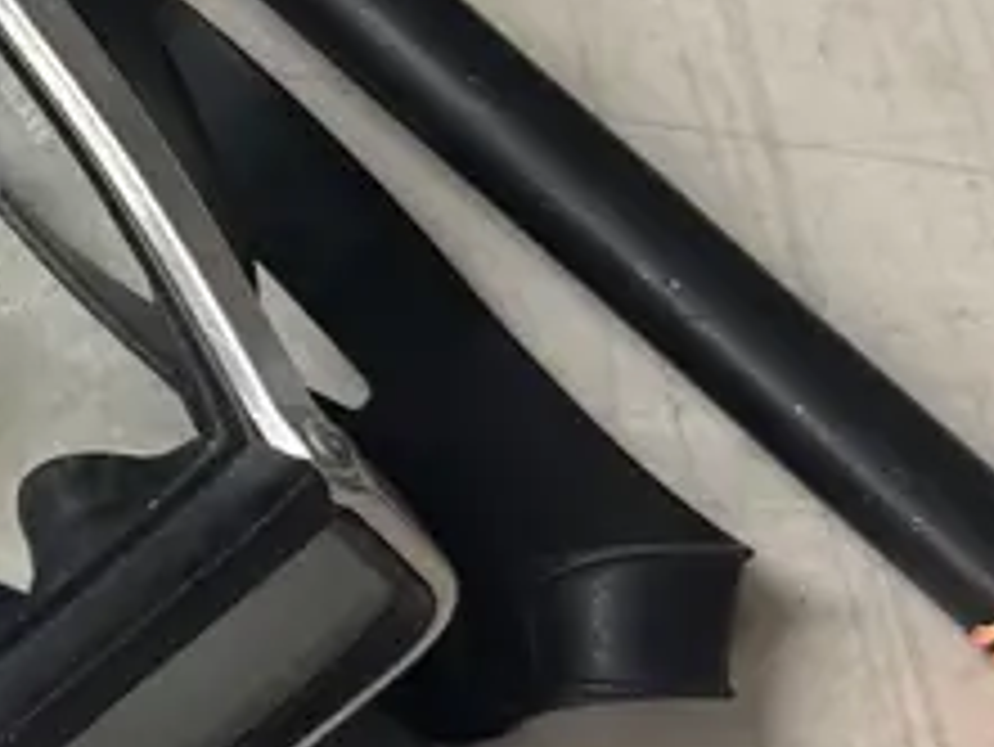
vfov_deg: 13.2
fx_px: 3189
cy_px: 63
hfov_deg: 15.7
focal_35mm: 111
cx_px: -666
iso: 160
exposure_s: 1/50
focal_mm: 6.86
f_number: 1.78
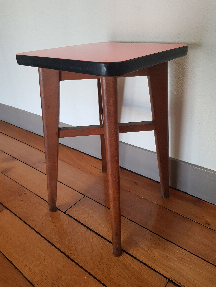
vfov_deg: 67.3
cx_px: 108
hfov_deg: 53.1
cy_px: 144
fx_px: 216
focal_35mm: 26
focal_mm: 4.2
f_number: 1.7
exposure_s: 1/50
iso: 125
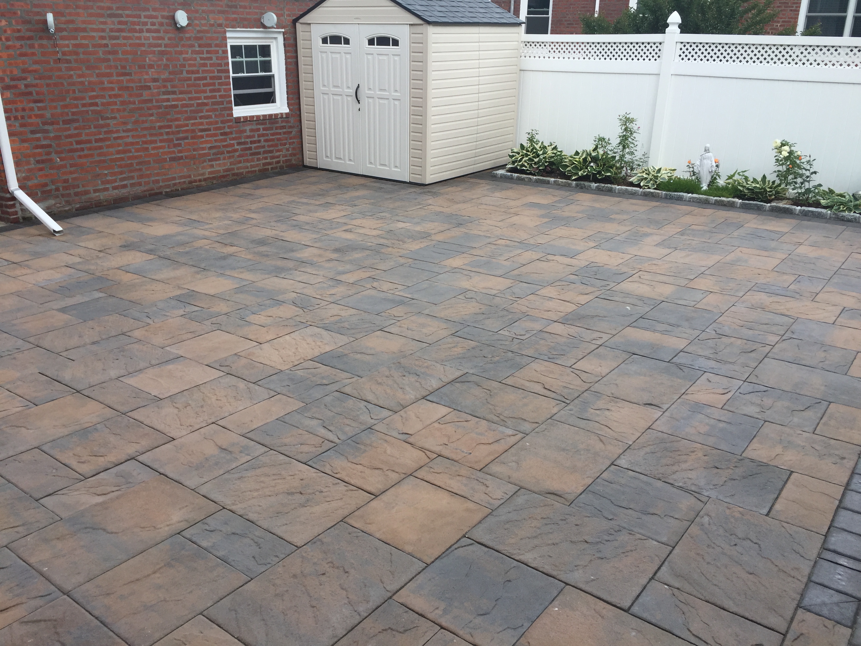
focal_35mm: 29
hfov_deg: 61.7
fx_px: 721
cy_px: 323
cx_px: 430
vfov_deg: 48.2
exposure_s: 1/476
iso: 32
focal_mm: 4.15
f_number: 2.2
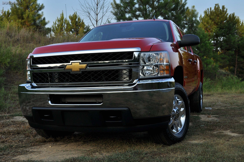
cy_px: 81
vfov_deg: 30.8
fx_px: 295
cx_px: 122
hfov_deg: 45.0
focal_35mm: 44
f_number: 7.1
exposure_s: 1/200
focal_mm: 29
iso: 200
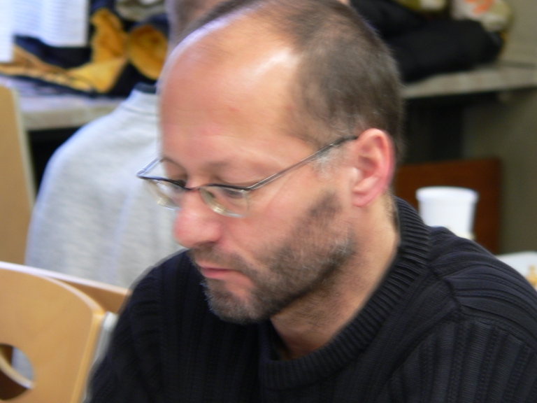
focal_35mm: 264
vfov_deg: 5.6
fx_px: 4095
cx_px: 268
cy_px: 202
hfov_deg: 7.5
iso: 100
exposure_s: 1/4
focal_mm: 43.9
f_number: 2.8
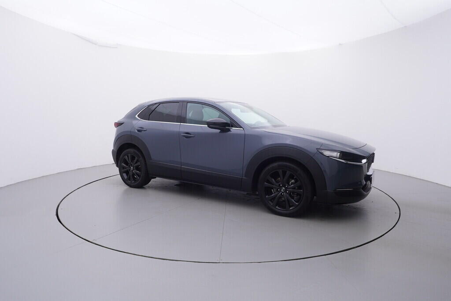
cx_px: 226
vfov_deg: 56.2
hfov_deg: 77.3
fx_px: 282
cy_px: 150
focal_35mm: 22
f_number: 5
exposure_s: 1/80
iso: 200
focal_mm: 15
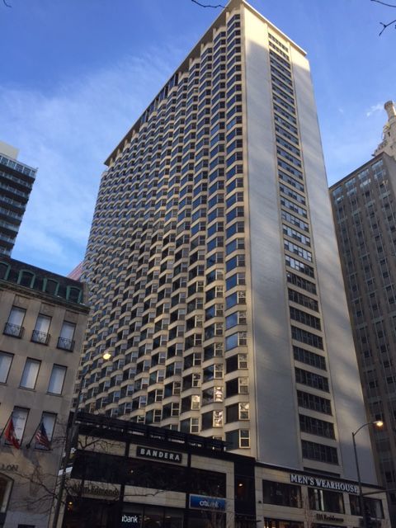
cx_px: 198
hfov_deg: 48.2
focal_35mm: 29
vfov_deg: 61.7
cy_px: 264
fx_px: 442
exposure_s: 1/501
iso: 32
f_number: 2.2
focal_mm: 4.15
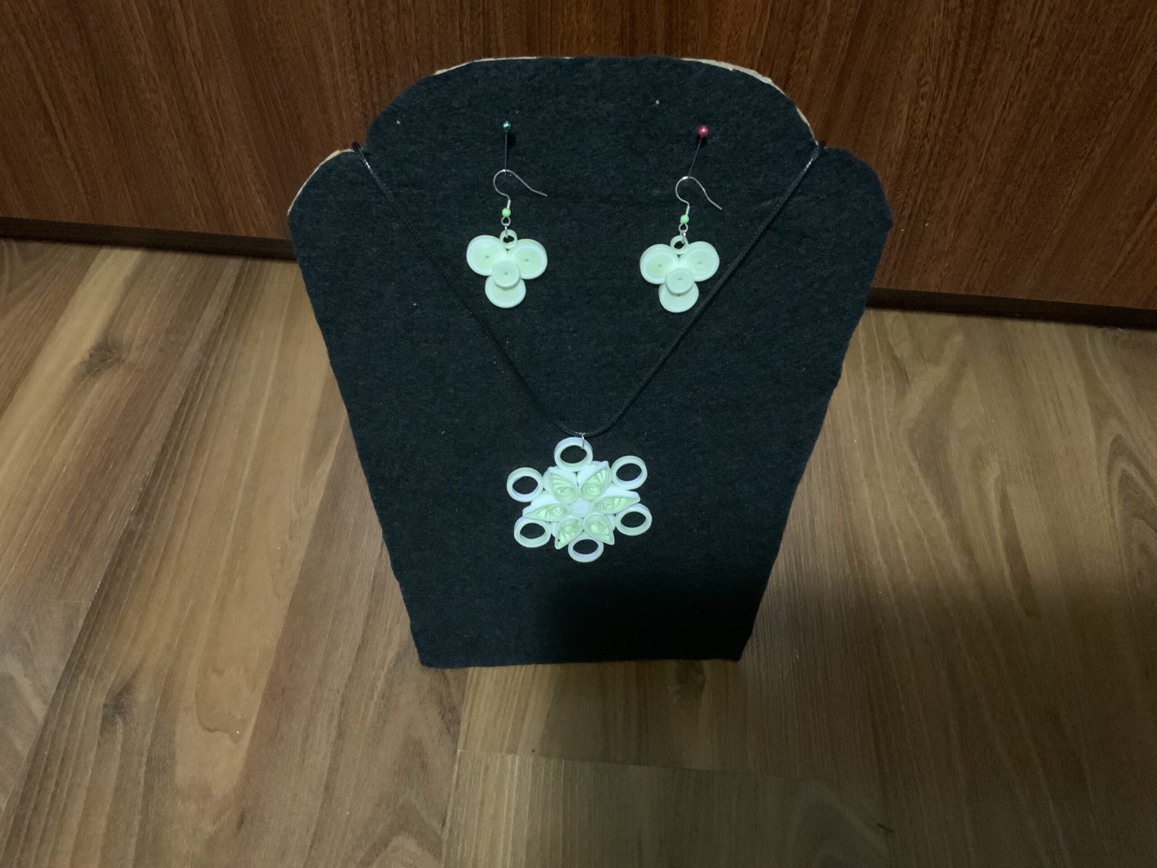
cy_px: 434
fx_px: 969
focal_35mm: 29
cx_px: 578
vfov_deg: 48.2
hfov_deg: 61.7
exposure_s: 1/15
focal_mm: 3
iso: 500
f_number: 1.8
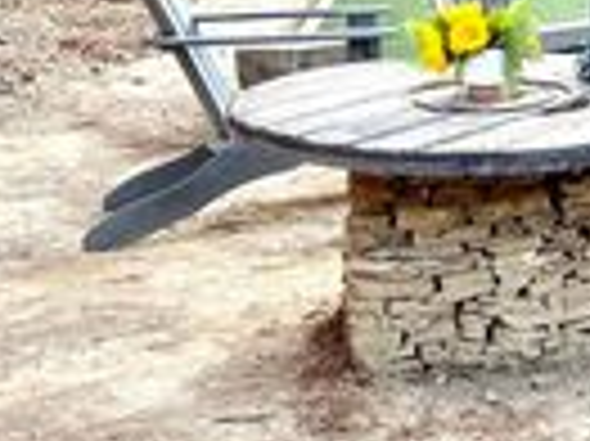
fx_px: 1686
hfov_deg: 16.8
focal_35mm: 99
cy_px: -92
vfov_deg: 14.4
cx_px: 1027
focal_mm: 4.25
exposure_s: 1/122
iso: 32
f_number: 1.8
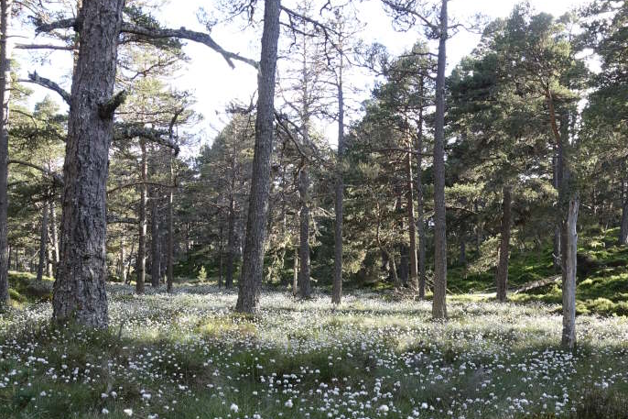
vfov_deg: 31.2
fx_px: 732
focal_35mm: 42
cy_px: 325
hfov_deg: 46.4
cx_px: 320
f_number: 4.5
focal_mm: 8.8
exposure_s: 1/80
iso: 125
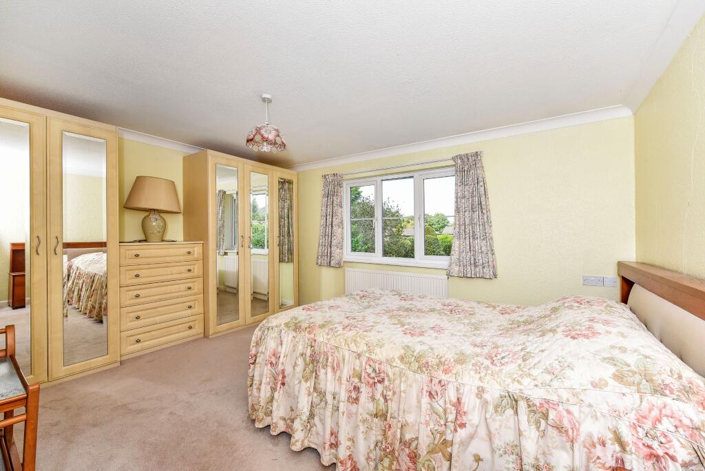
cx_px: 352
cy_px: 236
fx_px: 274
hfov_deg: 104.2
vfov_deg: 81.3
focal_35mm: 14
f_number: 9
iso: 640
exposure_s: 1/125
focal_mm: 14
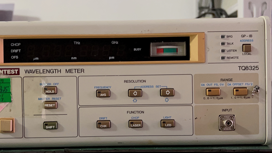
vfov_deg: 30.4
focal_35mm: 39
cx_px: 121
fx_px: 281
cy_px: 83
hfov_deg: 51.5
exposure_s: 1/40
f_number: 1.5
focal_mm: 5.7
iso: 640
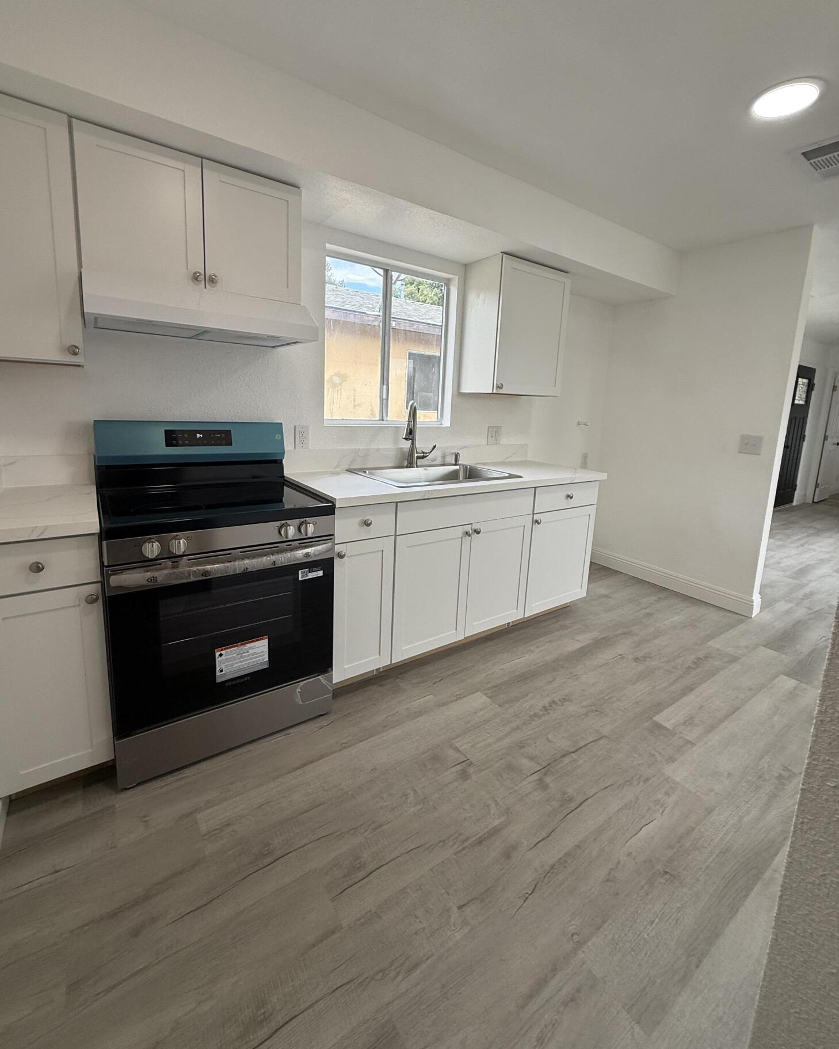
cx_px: 409
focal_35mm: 15
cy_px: 479
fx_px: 466
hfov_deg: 84.0
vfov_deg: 96.6
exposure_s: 1/200
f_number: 2.2
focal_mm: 2.22
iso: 64
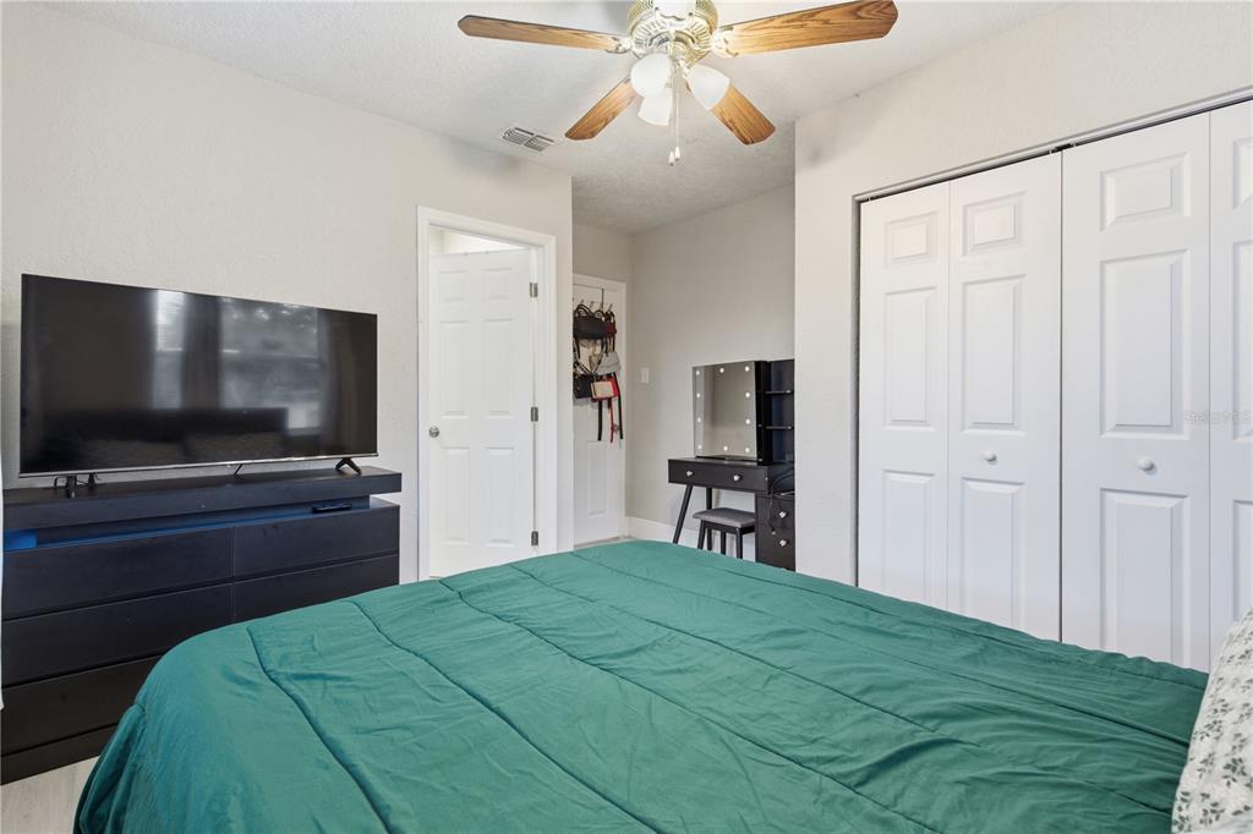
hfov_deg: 96.8
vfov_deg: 73.7
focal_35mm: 16
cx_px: 626
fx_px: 557
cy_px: 417
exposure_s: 1/15
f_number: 9
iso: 250
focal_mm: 16
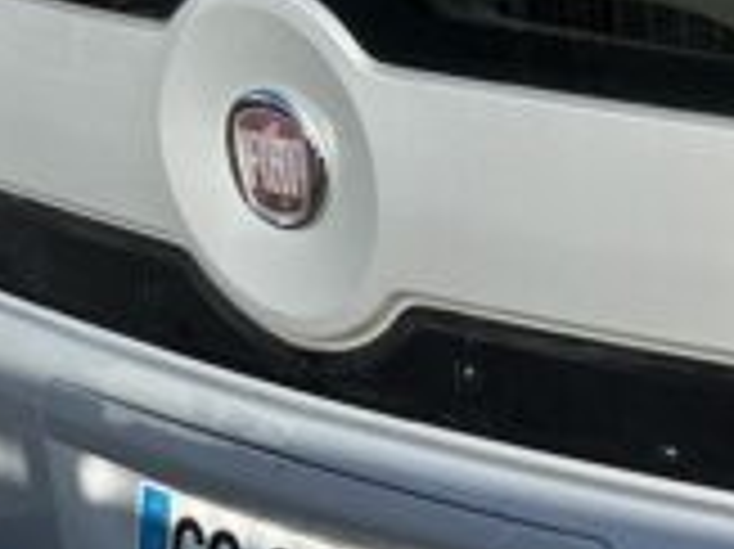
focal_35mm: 118
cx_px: 1351
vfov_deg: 12.5
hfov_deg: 14.5
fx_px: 2500
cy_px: 140
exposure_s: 1/3472
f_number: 1.78
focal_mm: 6.86
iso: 80
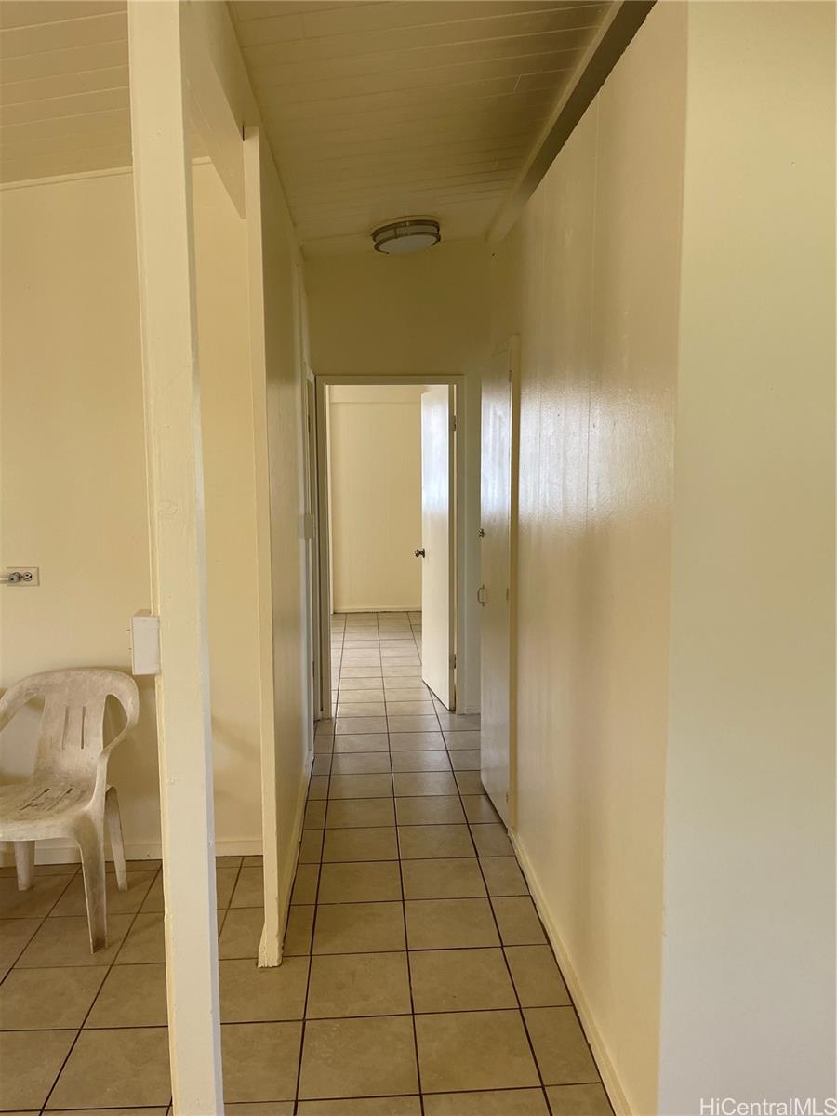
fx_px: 838
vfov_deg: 67.3
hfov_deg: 53.1
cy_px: 558
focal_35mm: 26
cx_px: 418
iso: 100
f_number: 1.6
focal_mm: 5.1
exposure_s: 1/121
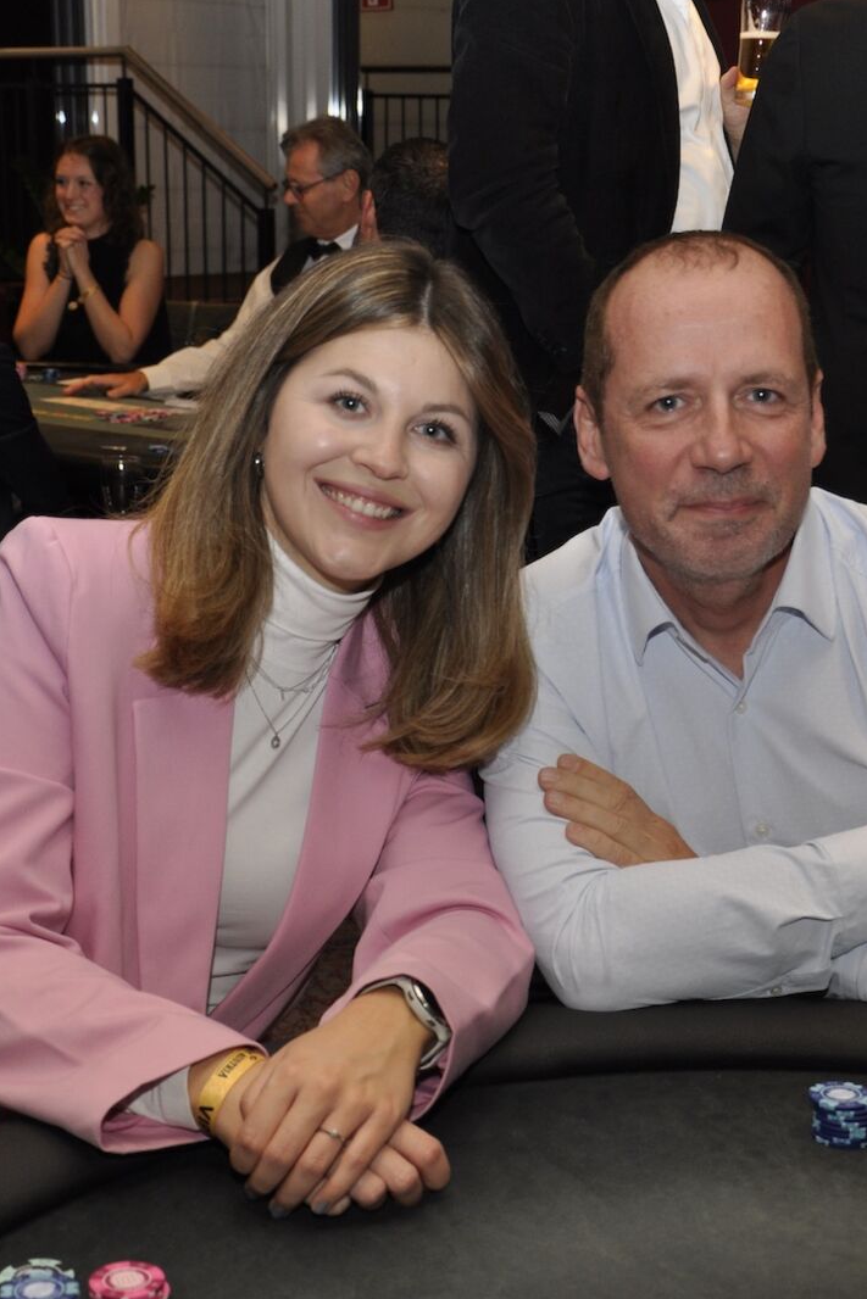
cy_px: 652
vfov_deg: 31.4
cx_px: 476
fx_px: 2311
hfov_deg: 21.2
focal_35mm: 64
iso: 400
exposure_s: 1/60
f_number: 5
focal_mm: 28
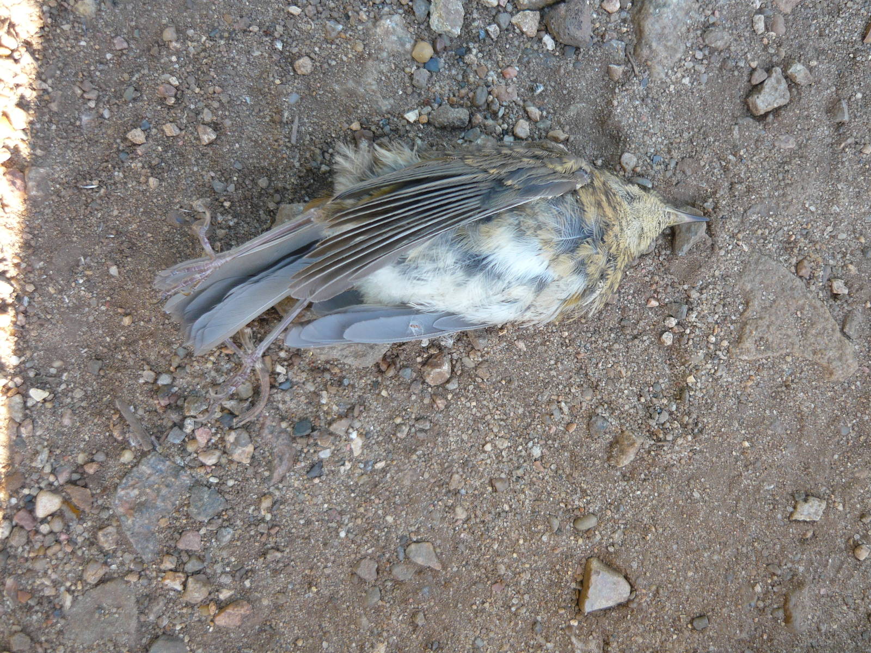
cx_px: 436
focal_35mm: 33
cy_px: 326
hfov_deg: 55.4
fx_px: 830
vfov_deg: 42.9
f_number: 2.8
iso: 100
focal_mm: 5.5
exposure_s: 1/80
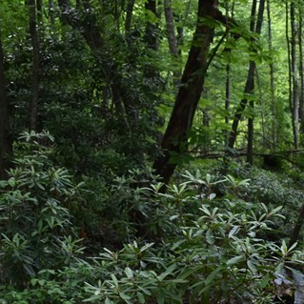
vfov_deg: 21.4
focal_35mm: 78
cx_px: 303
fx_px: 775
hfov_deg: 21.4
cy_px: 309
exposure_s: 1/250
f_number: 3.5
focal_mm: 18
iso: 720
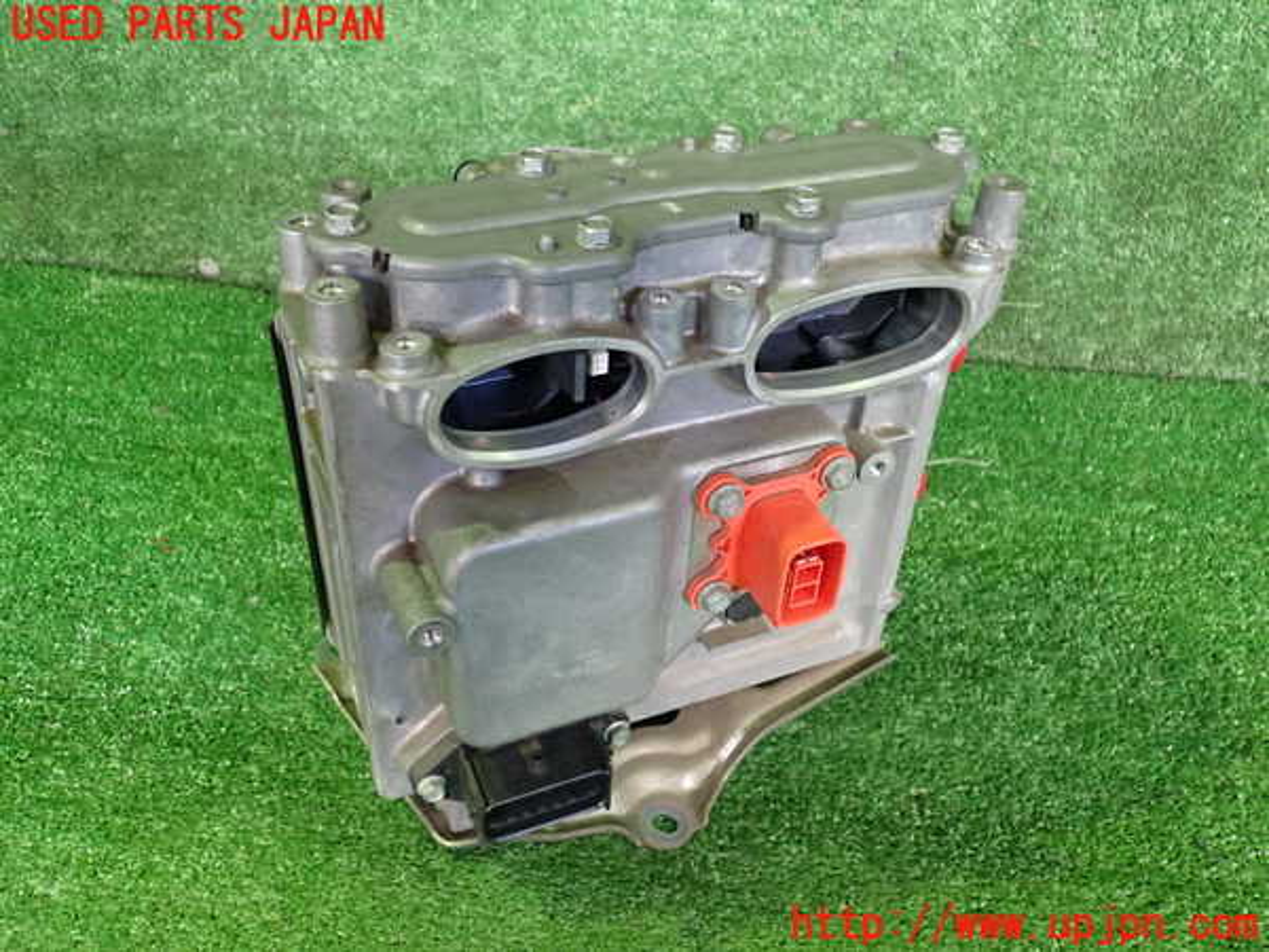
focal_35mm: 30
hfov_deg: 60.0
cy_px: 476
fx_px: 1100
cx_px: 634
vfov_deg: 46.8
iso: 500
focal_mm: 5.4
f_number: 2.3
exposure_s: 1/30
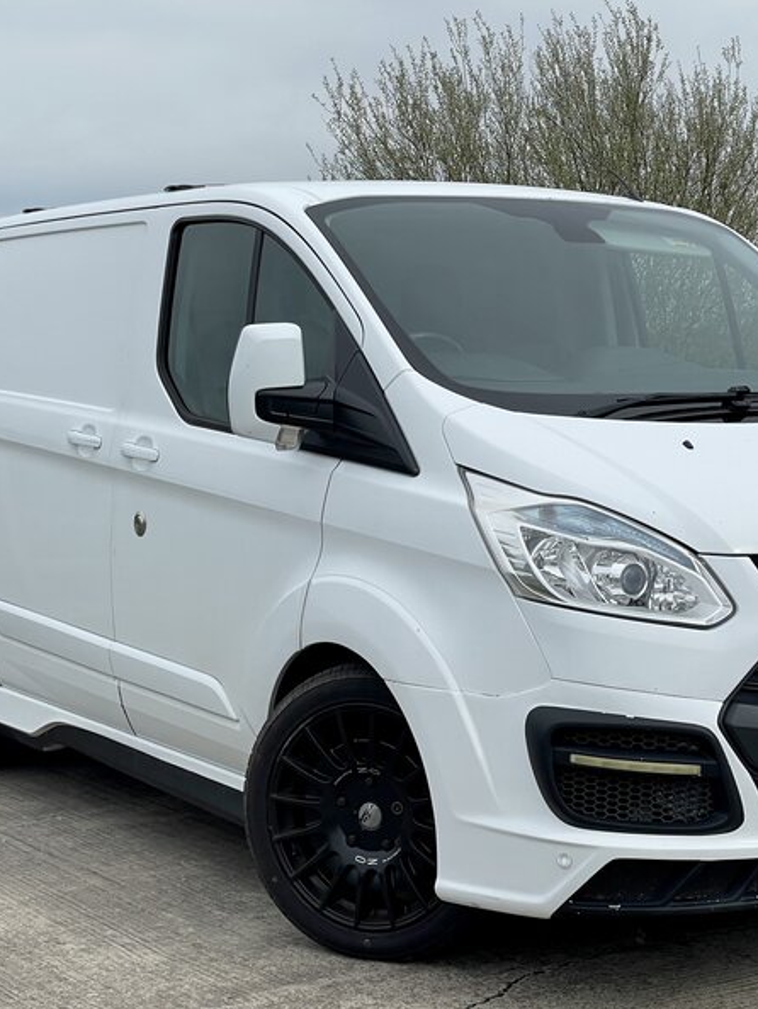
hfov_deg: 21.0
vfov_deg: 27.8
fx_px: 2042
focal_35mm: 70
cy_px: 504
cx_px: 483
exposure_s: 1/1712
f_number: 2
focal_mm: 6
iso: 25
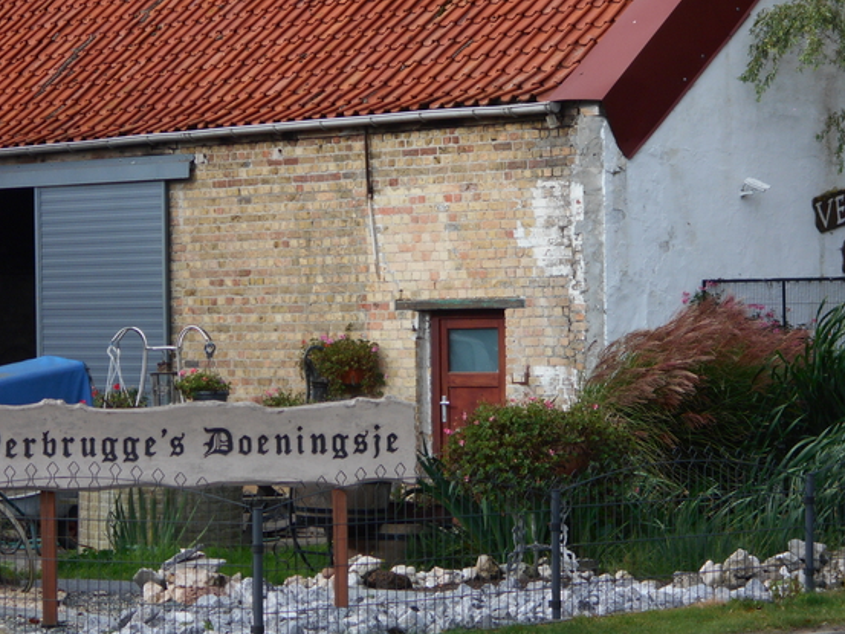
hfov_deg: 14.0
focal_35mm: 141
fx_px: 3443
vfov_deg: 10.5
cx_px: 400
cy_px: 292
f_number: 6.5
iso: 110
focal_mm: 23
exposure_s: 1/250
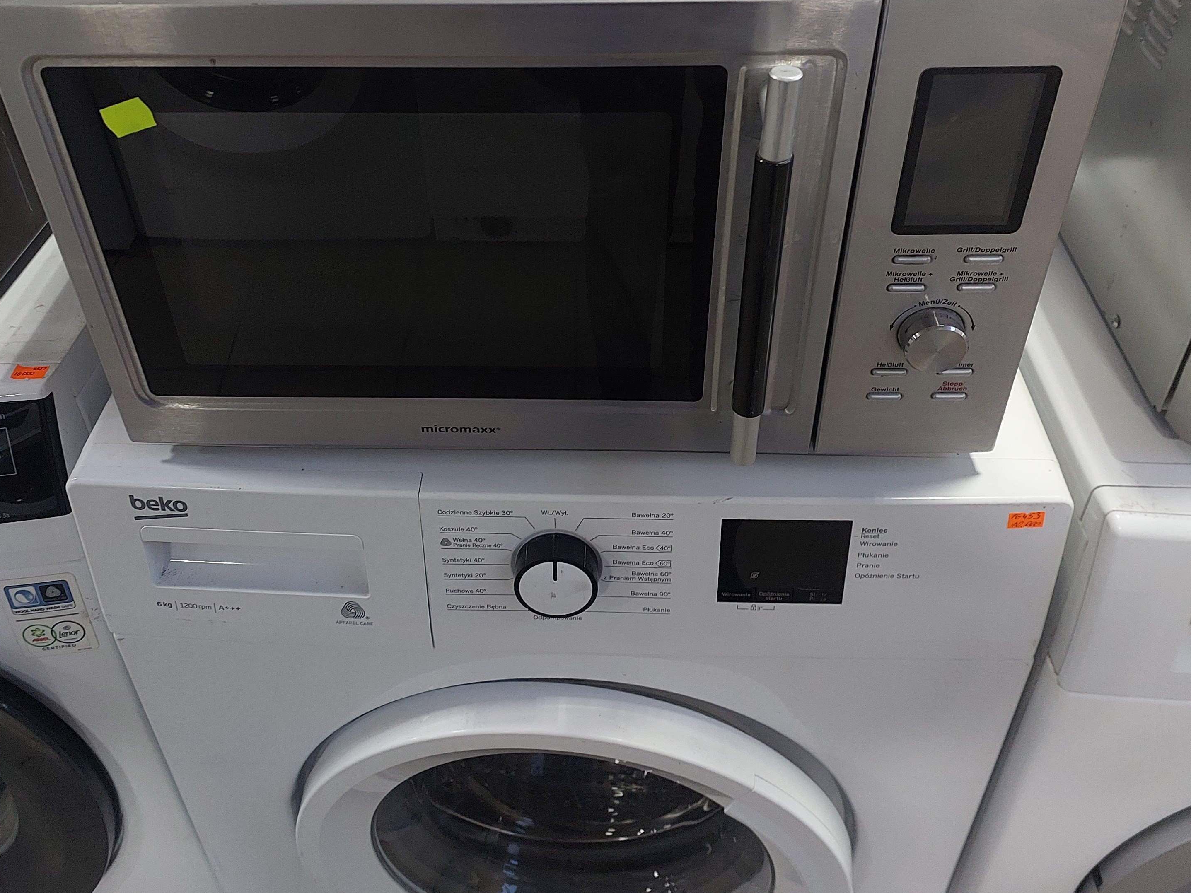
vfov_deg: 43.6
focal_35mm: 32
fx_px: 1101
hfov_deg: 56.7
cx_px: 538
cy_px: 306
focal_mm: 5.06
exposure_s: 1/50
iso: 250
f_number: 1.8
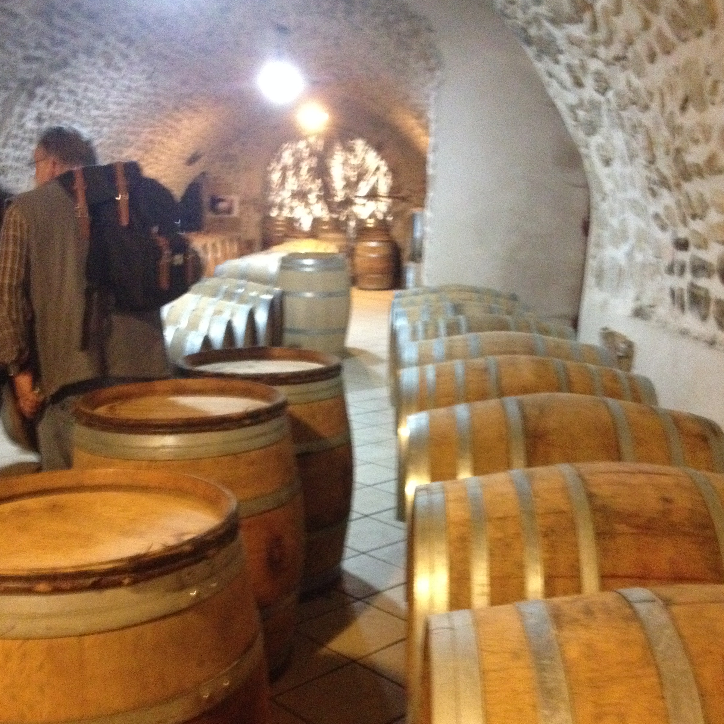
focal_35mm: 42
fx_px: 994
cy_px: 459
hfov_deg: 40.0
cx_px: 358
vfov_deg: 39.7
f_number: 2.4
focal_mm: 4.28
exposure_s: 1/15
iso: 640
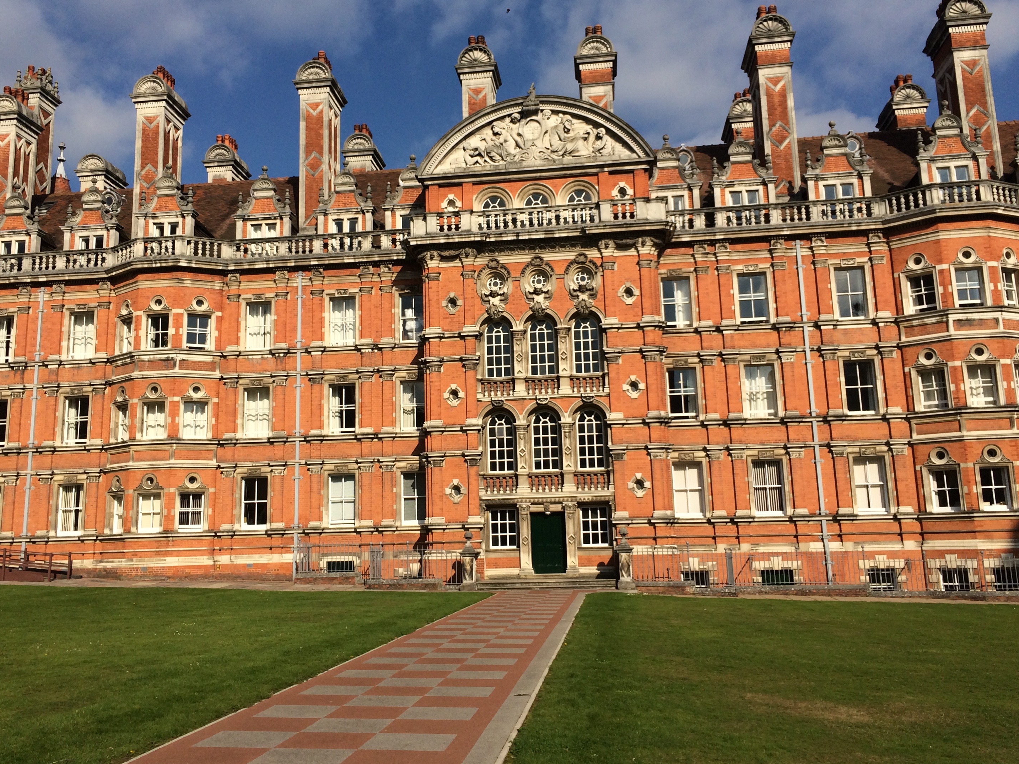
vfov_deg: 42.9
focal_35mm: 33
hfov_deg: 55.3
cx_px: 468
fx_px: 971
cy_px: 338
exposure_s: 1/3731
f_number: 2.2
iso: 32
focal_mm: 4.15
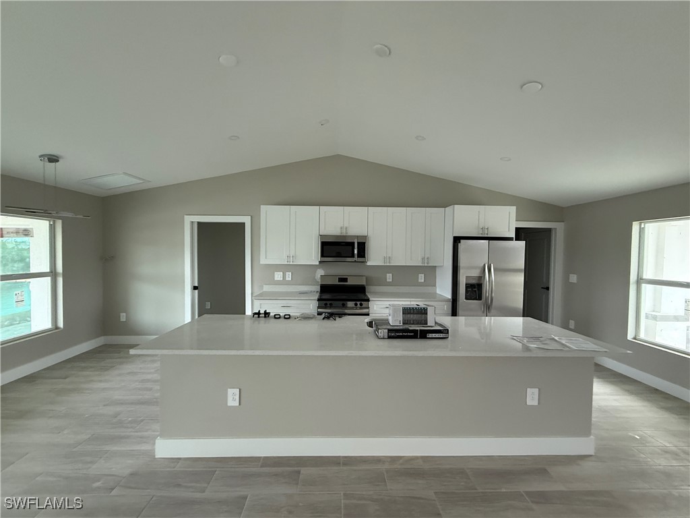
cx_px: 345
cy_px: 259
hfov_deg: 102.1
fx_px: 279
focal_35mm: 14
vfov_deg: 85.7
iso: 250
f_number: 2.2
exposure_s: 1/99
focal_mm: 2.22
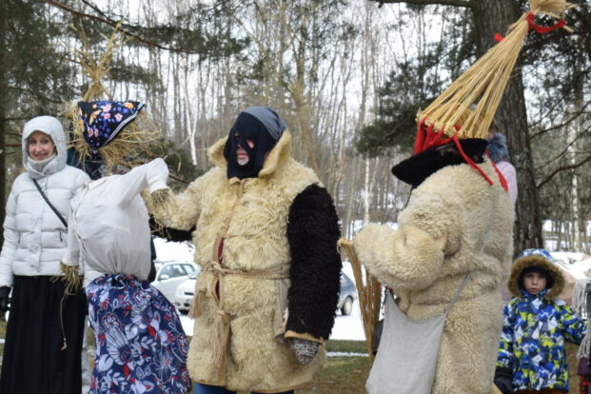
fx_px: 1625
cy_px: 286
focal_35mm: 99
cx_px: 282
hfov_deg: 20.6
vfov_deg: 13.8
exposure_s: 1/80
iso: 400
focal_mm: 40
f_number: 11
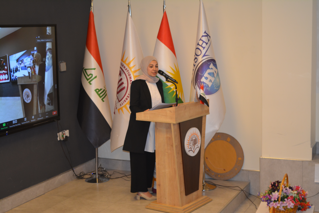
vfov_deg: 22.6
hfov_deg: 33.4
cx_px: 160
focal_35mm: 60
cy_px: 106
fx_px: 532
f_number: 5
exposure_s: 1/60
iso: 1000
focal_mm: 40
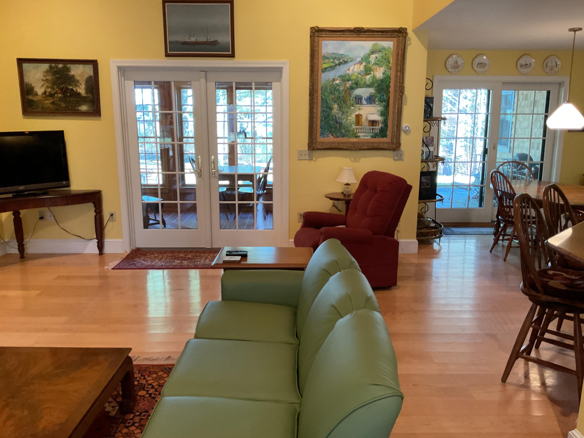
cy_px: 219
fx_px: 489
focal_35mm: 29
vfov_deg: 48.2
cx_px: 292
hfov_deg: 61.7
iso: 250
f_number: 1.8
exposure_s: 1/60
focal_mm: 3
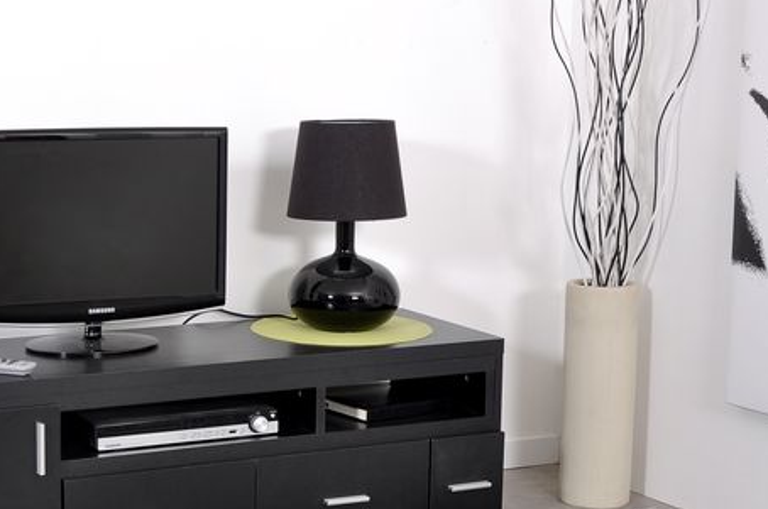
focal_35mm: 74
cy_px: 320
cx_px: 233
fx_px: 1576
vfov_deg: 18.3
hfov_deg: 27.2
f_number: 8
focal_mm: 32
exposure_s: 1/125
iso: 100
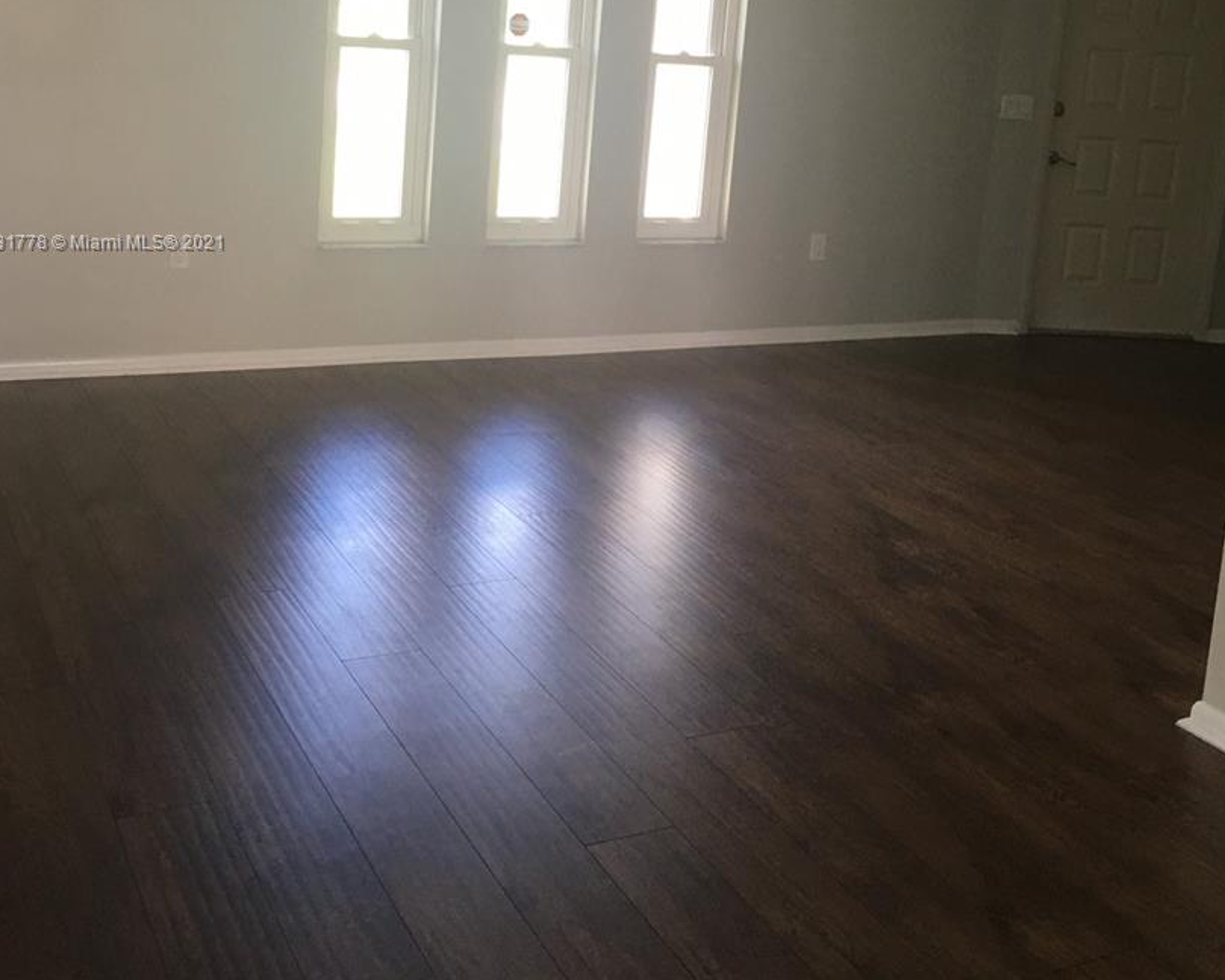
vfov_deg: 34.9
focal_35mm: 42
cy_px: 244
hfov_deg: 43.8
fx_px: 1523
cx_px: 628
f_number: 2.2
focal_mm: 4.15
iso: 40
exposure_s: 1/30
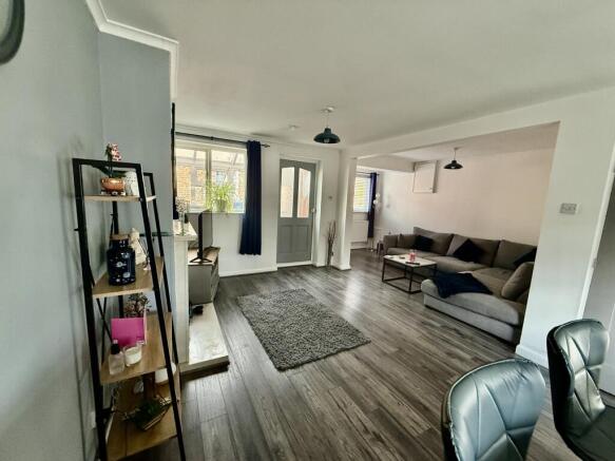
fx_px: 249
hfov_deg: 102.1
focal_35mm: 14
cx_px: 308
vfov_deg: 85.7
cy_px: 230
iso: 250
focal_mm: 2.22
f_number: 2.2
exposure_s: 1/99
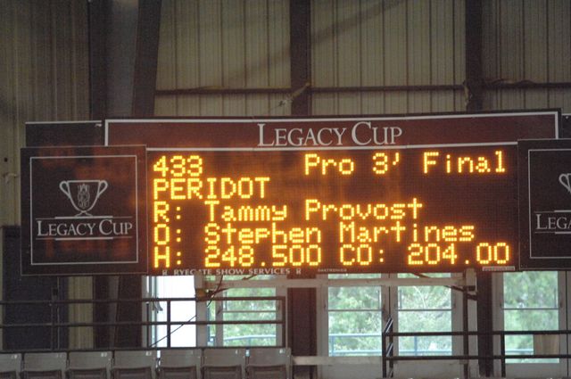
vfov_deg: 4.6
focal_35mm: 300
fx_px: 4752
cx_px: 286
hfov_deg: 6.9
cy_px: 190
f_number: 2.8
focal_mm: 200
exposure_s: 1/320
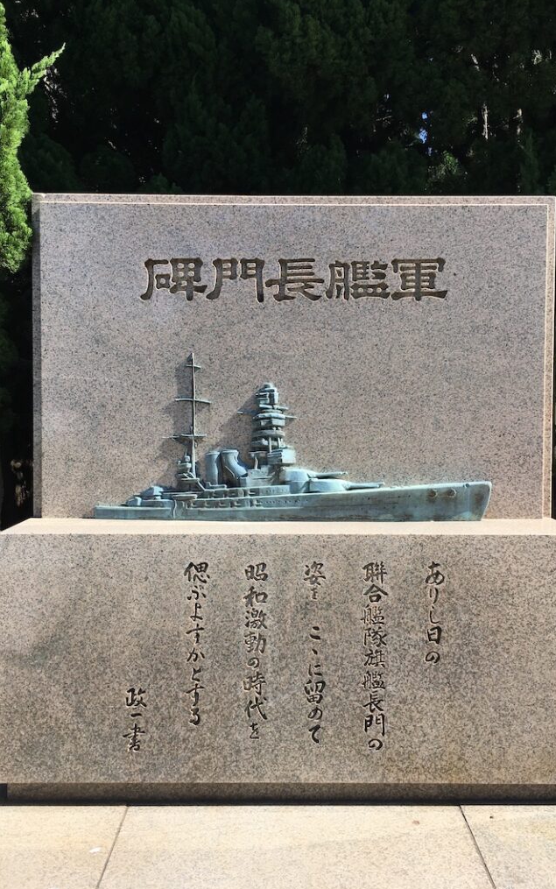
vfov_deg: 61.2
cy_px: 445
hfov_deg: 40.6
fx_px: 751
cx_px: 279
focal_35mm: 31
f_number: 2.2
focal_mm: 4.15
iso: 25
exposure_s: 1/836
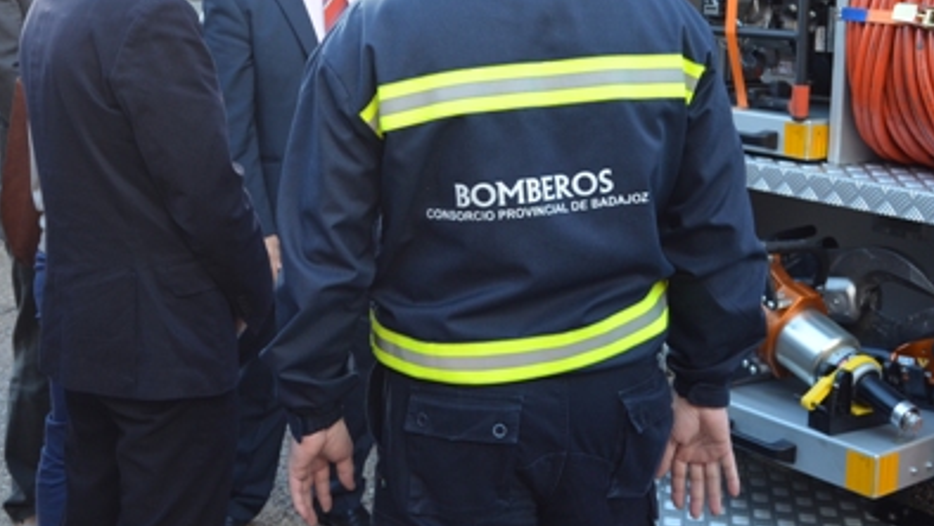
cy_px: 92
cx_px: 363
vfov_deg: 21.2
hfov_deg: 37.0
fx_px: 1387
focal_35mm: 56
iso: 360
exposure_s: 1/125
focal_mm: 22
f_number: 5.6
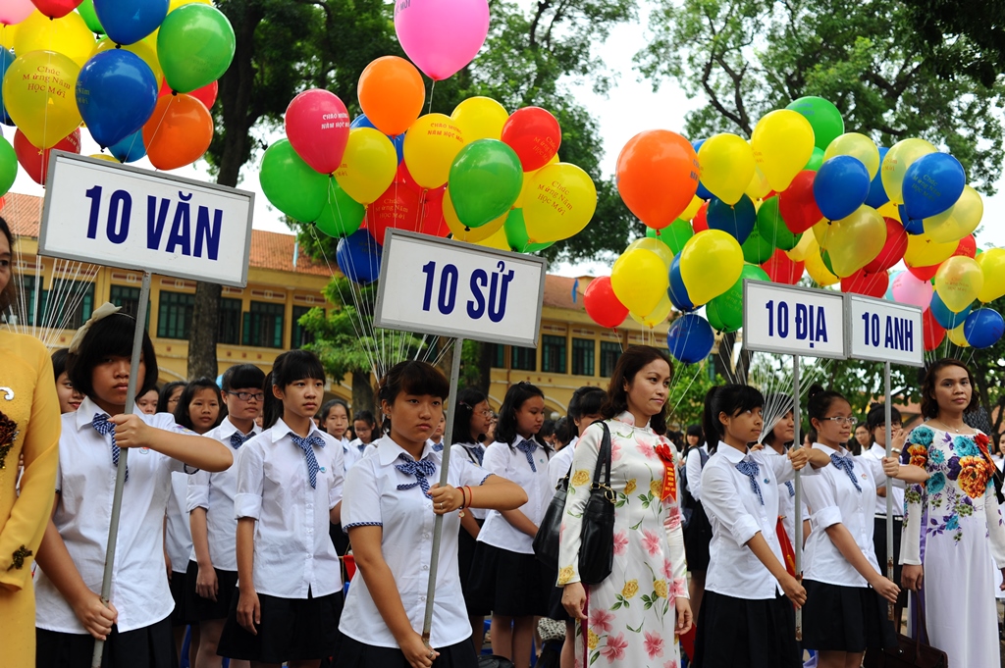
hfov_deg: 54.5
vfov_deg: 37.8
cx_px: 502
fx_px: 976
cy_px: 334
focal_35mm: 35
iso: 200
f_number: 4.5
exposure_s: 1/400
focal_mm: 35
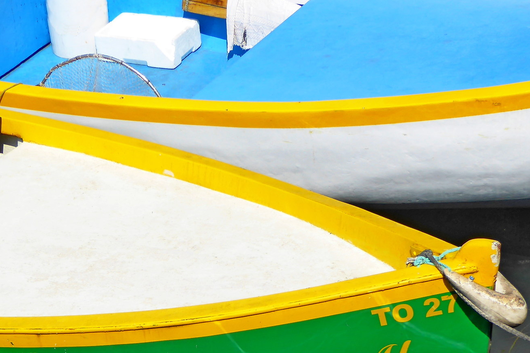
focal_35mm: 151
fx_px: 2223
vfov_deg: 9.0
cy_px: 351
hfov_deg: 13.6
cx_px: 187
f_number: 4.7
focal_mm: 14.1
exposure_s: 1/500
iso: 80
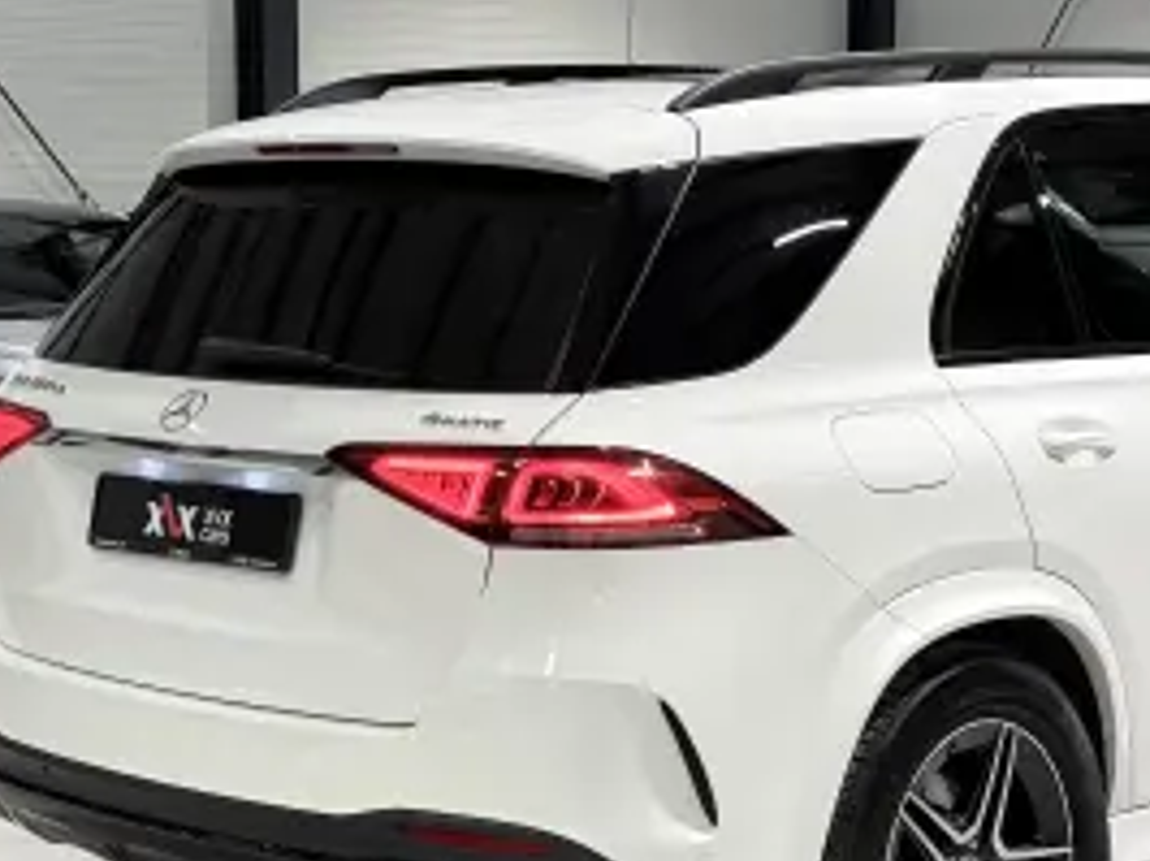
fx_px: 2157
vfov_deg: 22.5
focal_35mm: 65
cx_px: 510
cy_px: 580
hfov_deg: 29.8
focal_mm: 6.76
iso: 64
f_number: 1.78
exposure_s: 1/50
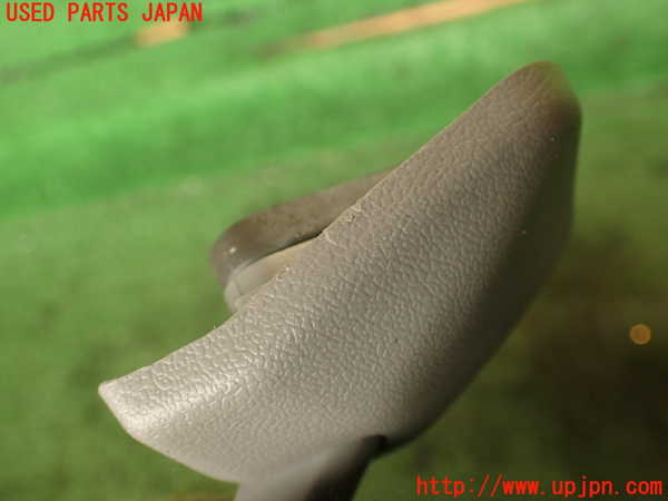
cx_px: 334
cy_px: 250
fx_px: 618
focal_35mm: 32
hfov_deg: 56.8
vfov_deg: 44.2
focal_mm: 5.79
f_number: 2.4
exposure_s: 1/60
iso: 160
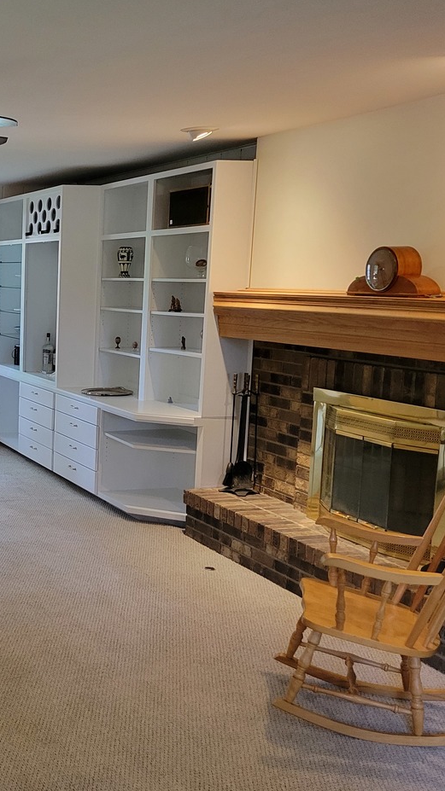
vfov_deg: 46.4
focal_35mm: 44
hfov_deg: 24.4
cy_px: 398
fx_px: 924
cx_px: -101
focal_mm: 5.4
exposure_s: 1/120
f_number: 1.8
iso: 320
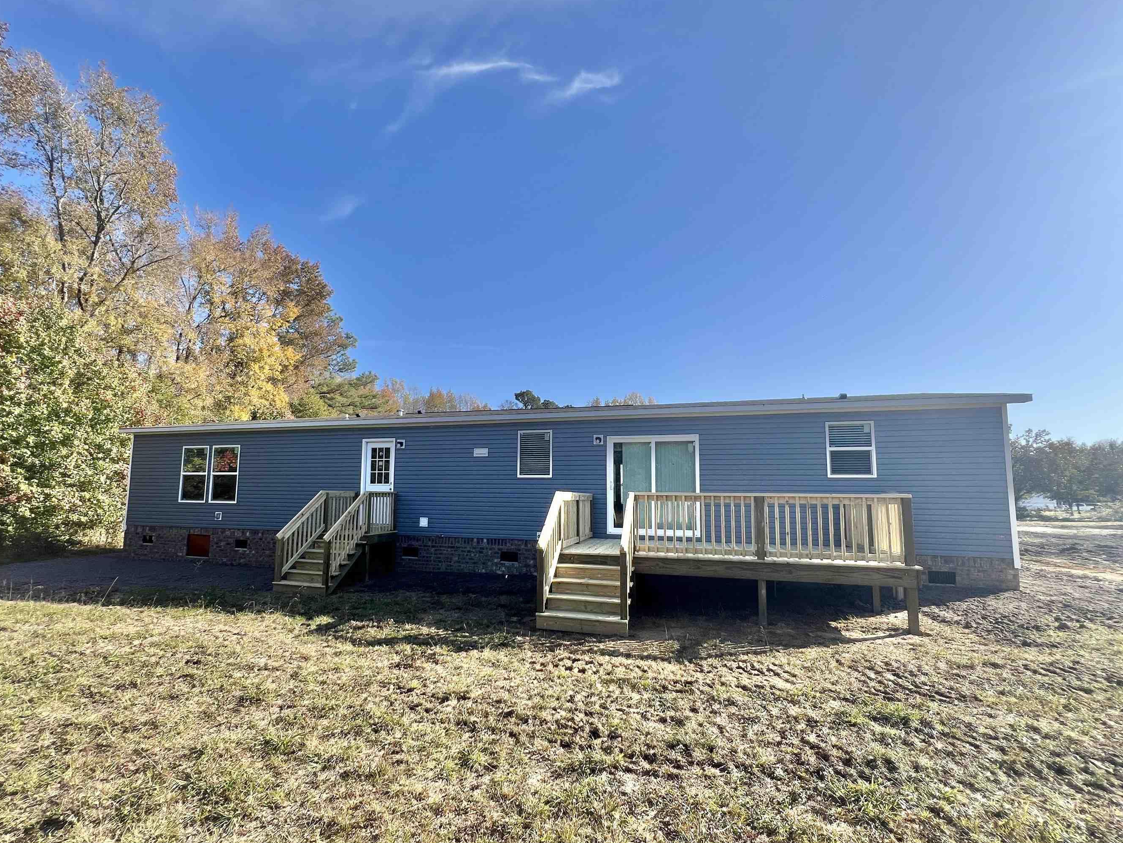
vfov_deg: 81.7
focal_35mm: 15
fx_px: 487
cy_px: 444
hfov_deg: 98.1
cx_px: 530
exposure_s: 1/1014
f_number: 1.8
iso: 32
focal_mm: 1.57
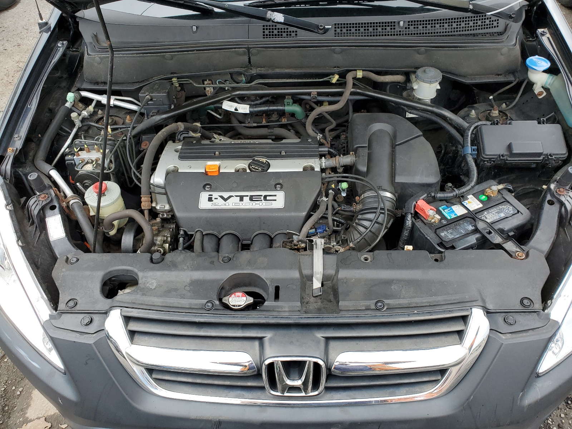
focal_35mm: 26
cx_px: 286
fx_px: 430
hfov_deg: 67.3
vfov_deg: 53.1
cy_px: 214
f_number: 1.5
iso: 50
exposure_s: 1/167
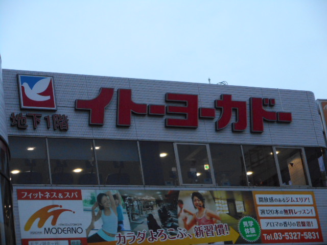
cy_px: 122
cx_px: 164
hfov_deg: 19.3
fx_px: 964
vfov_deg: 14.5
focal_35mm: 102
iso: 560
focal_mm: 18.2
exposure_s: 1/60
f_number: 5.8
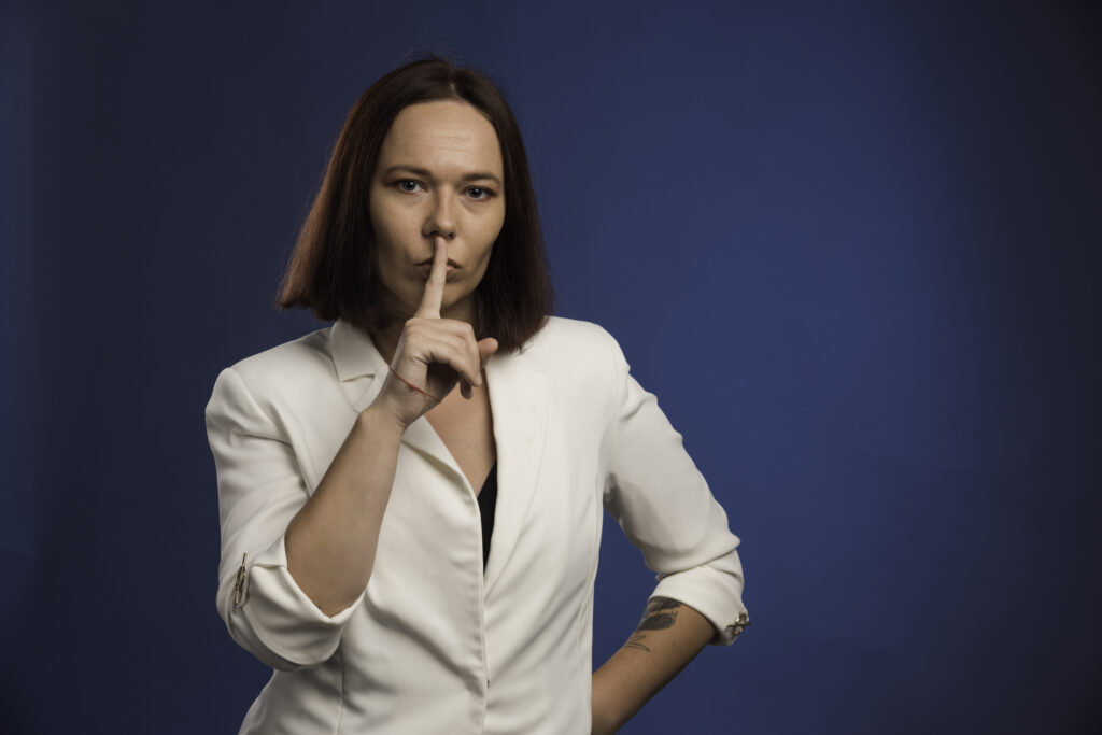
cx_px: 551
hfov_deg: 23.6
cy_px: 368
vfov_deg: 15.9
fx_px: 2633
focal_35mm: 86
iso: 200
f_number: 9
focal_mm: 86
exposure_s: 1/100
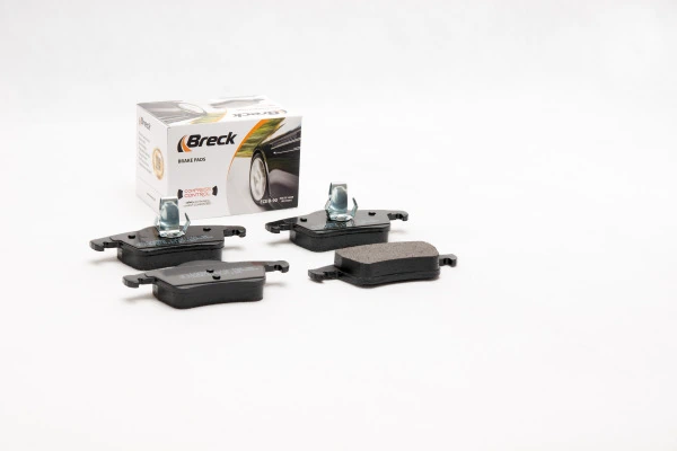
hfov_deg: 24.6
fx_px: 1551
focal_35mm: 82
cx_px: 338
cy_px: 226
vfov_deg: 16.6
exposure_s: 1/200
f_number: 11
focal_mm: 55
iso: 100
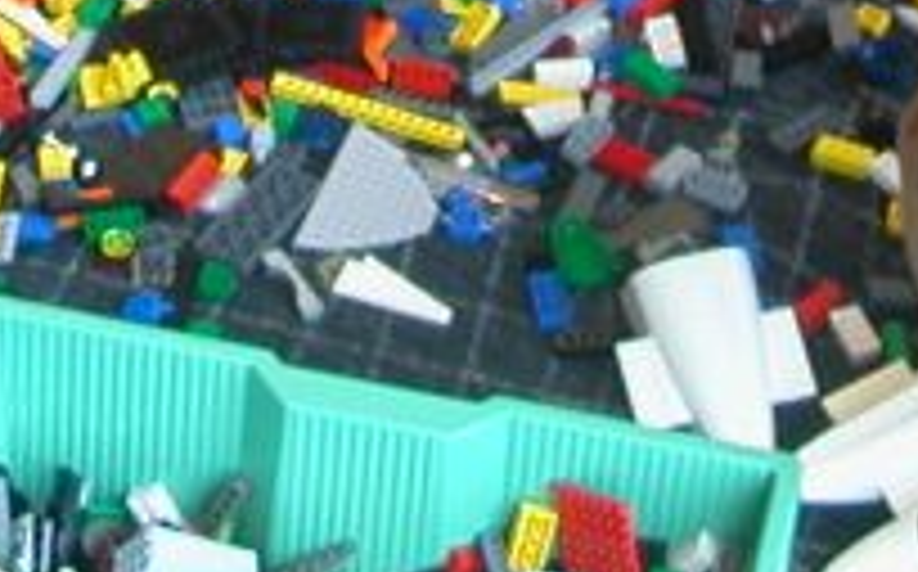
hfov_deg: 13.6
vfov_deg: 8.0
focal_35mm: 154
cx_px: 468
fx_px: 3849
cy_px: -658
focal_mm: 5.6
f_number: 2.7
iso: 100
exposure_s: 1/28.4
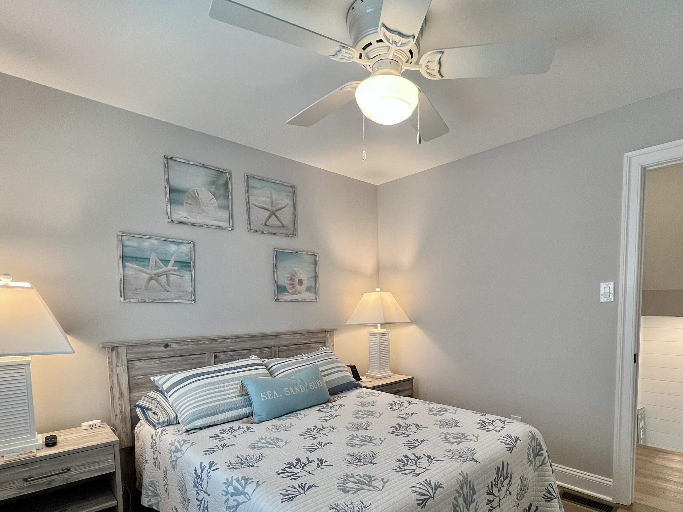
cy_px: 336
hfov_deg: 87.1
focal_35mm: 18
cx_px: 395
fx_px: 355
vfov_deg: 69.8
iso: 100
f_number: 1.8
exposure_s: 1/120
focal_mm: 1.57
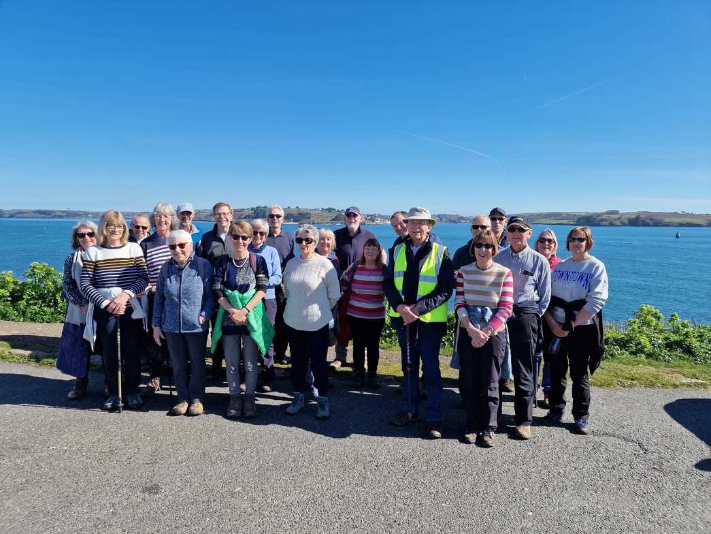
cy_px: 267
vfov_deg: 58.9
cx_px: 356
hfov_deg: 73.9
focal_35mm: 23
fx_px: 472
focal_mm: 6.4
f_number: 1.8
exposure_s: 1/1204
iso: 50
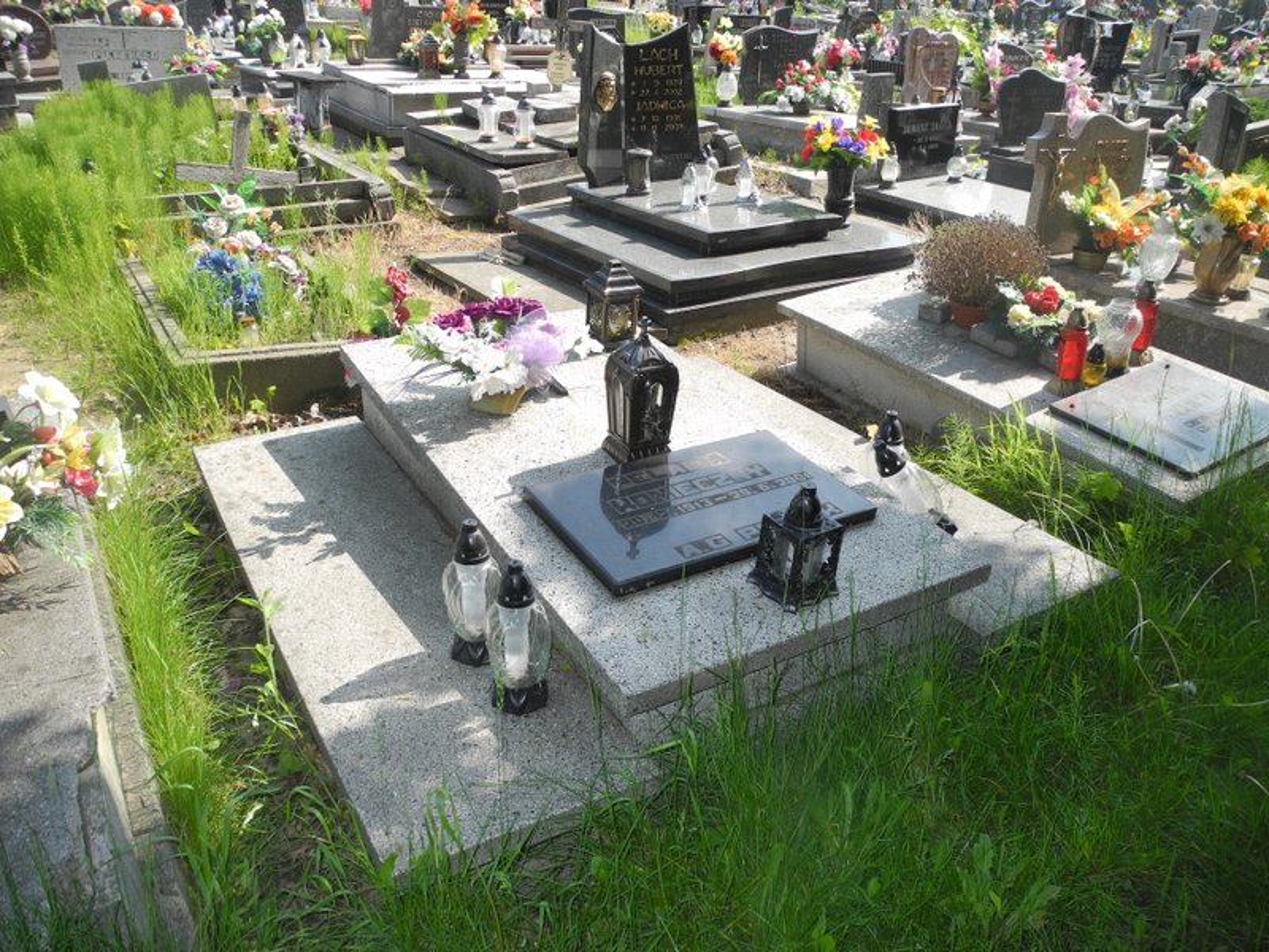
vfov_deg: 49.7
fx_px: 1026
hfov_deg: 63.4
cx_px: 634
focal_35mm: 28
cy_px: 476
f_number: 2.8
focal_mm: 6
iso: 100
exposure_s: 1/500
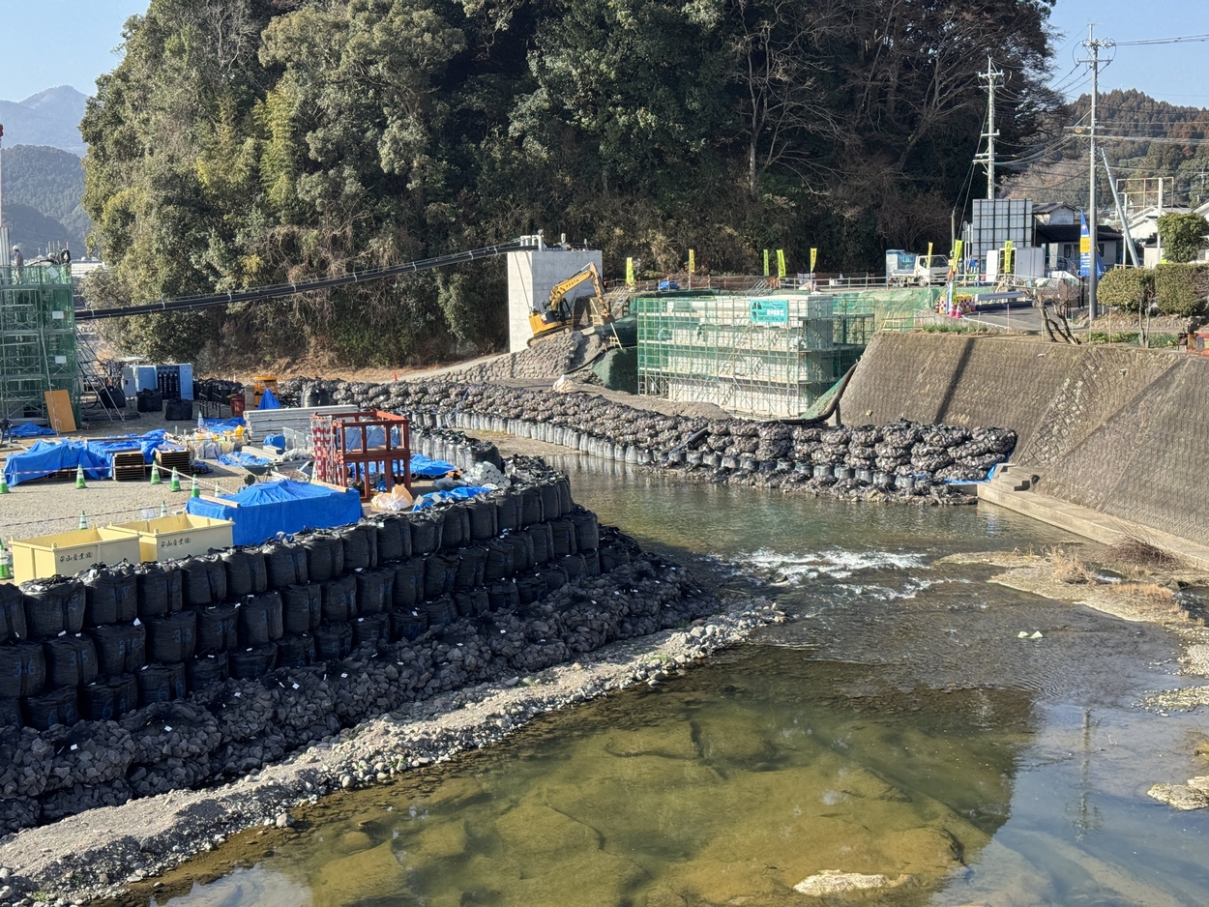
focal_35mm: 48
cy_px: 454
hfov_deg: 39.6
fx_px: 1677
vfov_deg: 30.3
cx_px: 604
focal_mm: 6.76
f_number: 1.78
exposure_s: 1/2045
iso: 64
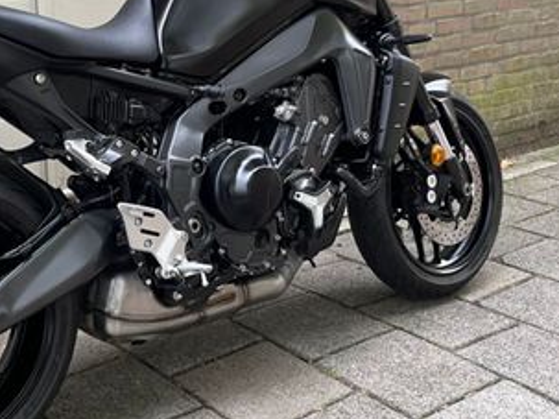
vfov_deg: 26.4
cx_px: 144
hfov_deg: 34.3
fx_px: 888
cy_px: 133
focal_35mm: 55
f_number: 1.6
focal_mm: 5.1
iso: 125
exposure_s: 1/79
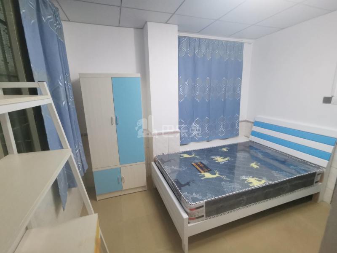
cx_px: 168
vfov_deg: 74.7
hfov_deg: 91.0
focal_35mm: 17
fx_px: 166
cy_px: 126
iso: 200
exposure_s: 1/33.3
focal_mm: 2.23
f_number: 2.2
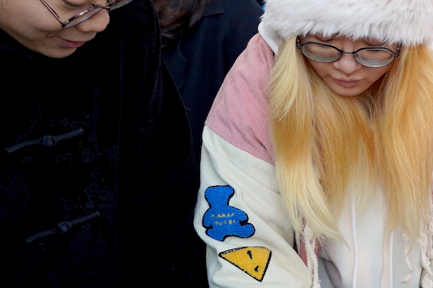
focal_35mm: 76
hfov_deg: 25.8
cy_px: 213
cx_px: 387
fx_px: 914
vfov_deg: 17.8
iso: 800
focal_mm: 24
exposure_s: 1/160
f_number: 4
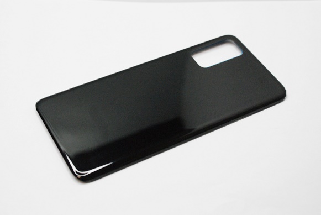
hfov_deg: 33.4
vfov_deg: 22.7
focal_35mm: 60
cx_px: 160
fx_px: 536
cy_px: 108
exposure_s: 1/320
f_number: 5.6
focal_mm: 40
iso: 1600
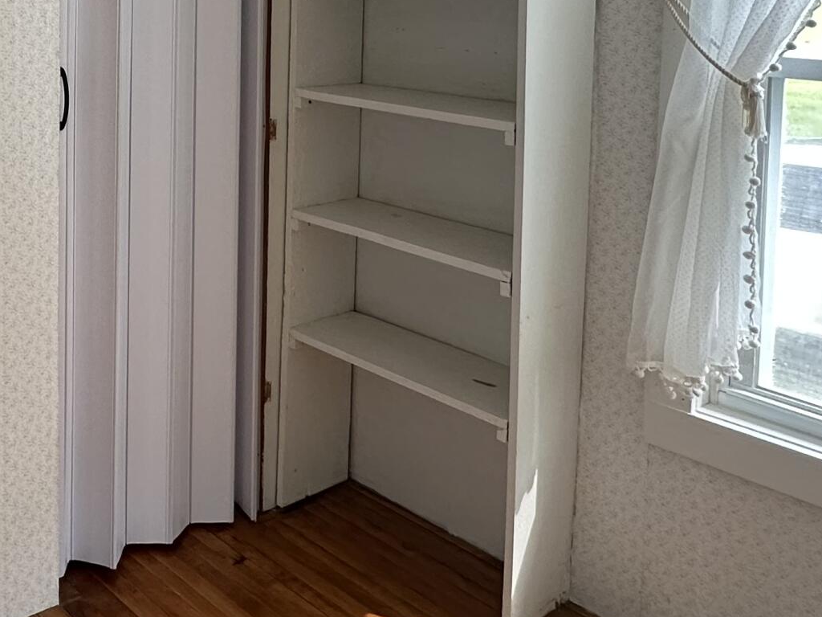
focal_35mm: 41
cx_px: 124
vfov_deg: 33.1
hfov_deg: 42.9
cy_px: 50
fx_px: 974
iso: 160
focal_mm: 2.22
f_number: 2.2
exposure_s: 1/99
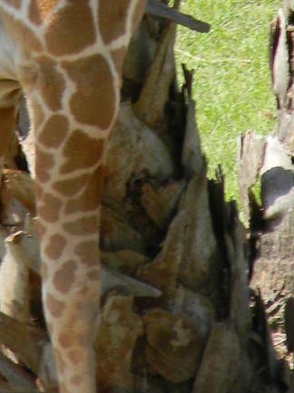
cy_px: -195
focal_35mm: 1233
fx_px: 13970
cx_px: 109
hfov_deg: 1.2
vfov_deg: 1.6
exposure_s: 1/172
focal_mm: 60.7
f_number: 5.4
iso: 80
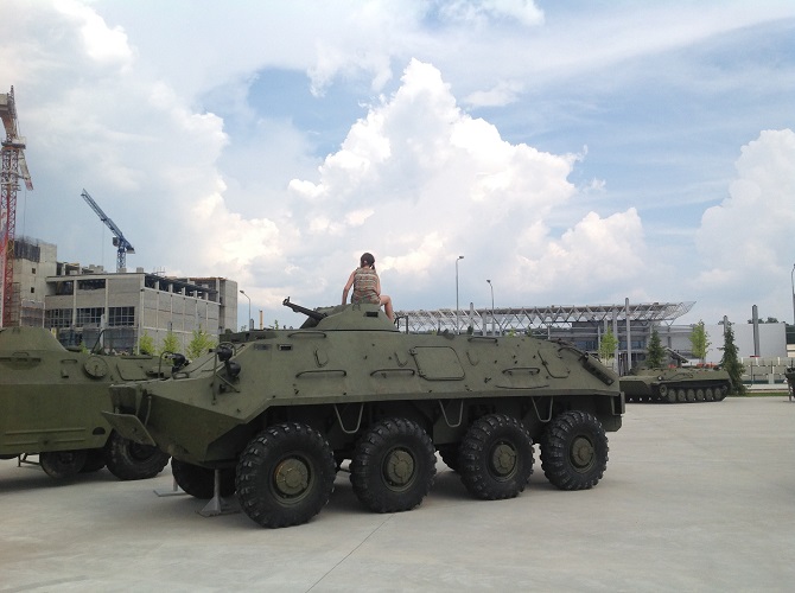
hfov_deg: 52.7
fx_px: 802
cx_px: 398
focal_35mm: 35
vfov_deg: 40.6
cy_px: 296
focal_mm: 4.28
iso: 50
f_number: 2.4
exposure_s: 1/2747
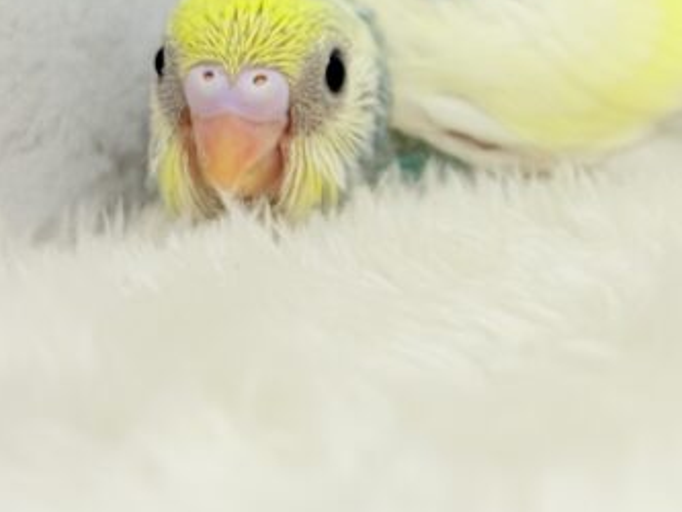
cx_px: 453
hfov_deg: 19.6
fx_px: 1971
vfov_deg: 14.7
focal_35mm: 100
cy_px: 74
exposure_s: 1/100
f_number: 1.6
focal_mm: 5.96
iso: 50
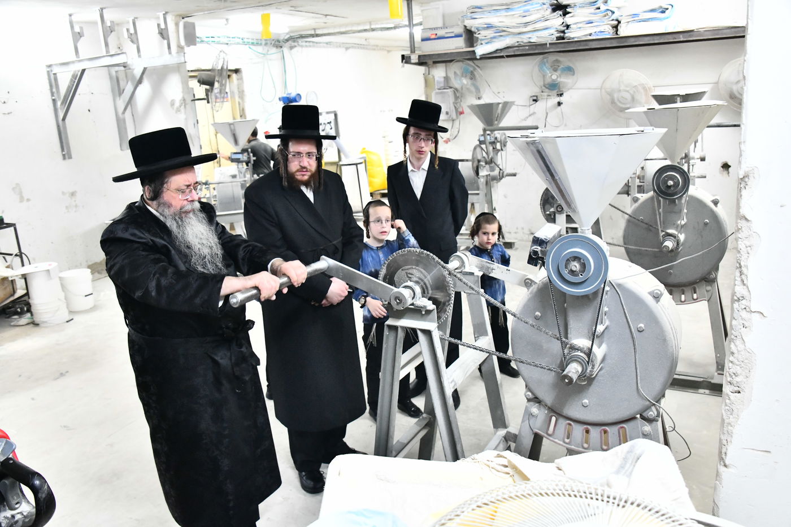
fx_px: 703
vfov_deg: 41.1
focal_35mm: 32
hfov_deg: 58.7
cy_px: 264
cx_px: 396
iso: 6400
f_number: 5.6
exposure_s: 1/250
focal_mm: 32
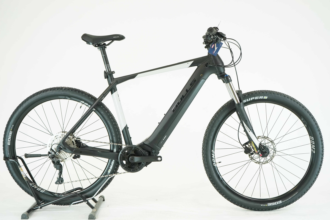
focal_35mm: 52
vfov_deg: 26.0
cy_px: 110
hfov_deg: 38.2
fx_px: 477
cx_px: 165
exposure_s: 1/200
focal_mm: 52
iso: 1600
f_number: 5
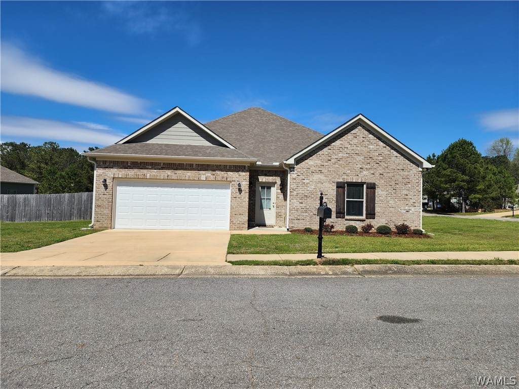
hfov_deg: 73.9
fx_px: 345
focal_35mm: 23
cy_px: 194
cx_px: 260
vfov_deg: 58.9
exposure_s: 1/1770
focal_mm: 6.4
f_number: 1.8
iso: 12
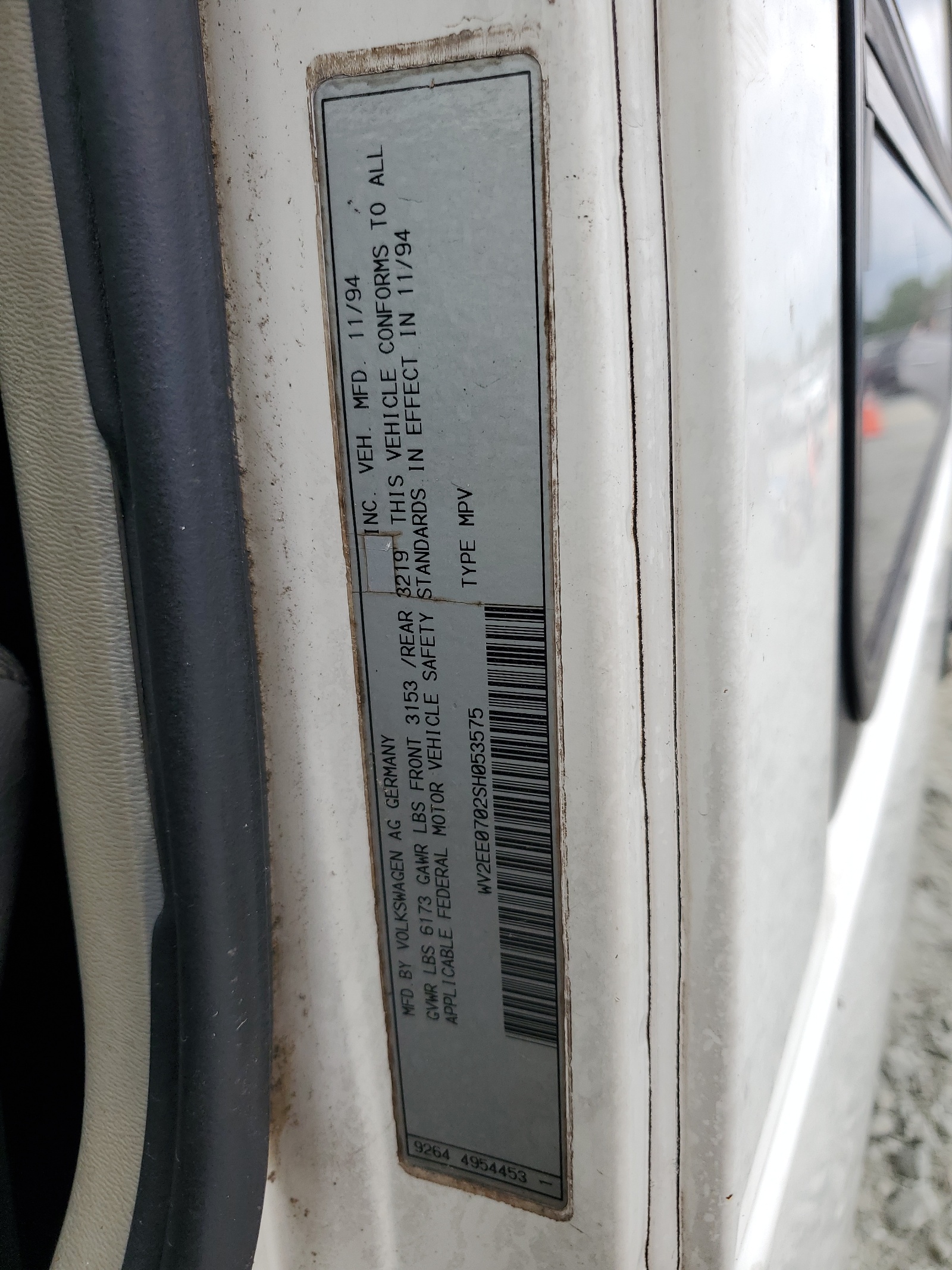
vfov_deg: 67.3
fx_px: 953
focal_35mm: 26
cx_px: 476
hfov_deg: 53.1
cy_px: 635
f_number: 1.5
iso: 50
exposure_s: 1/1667
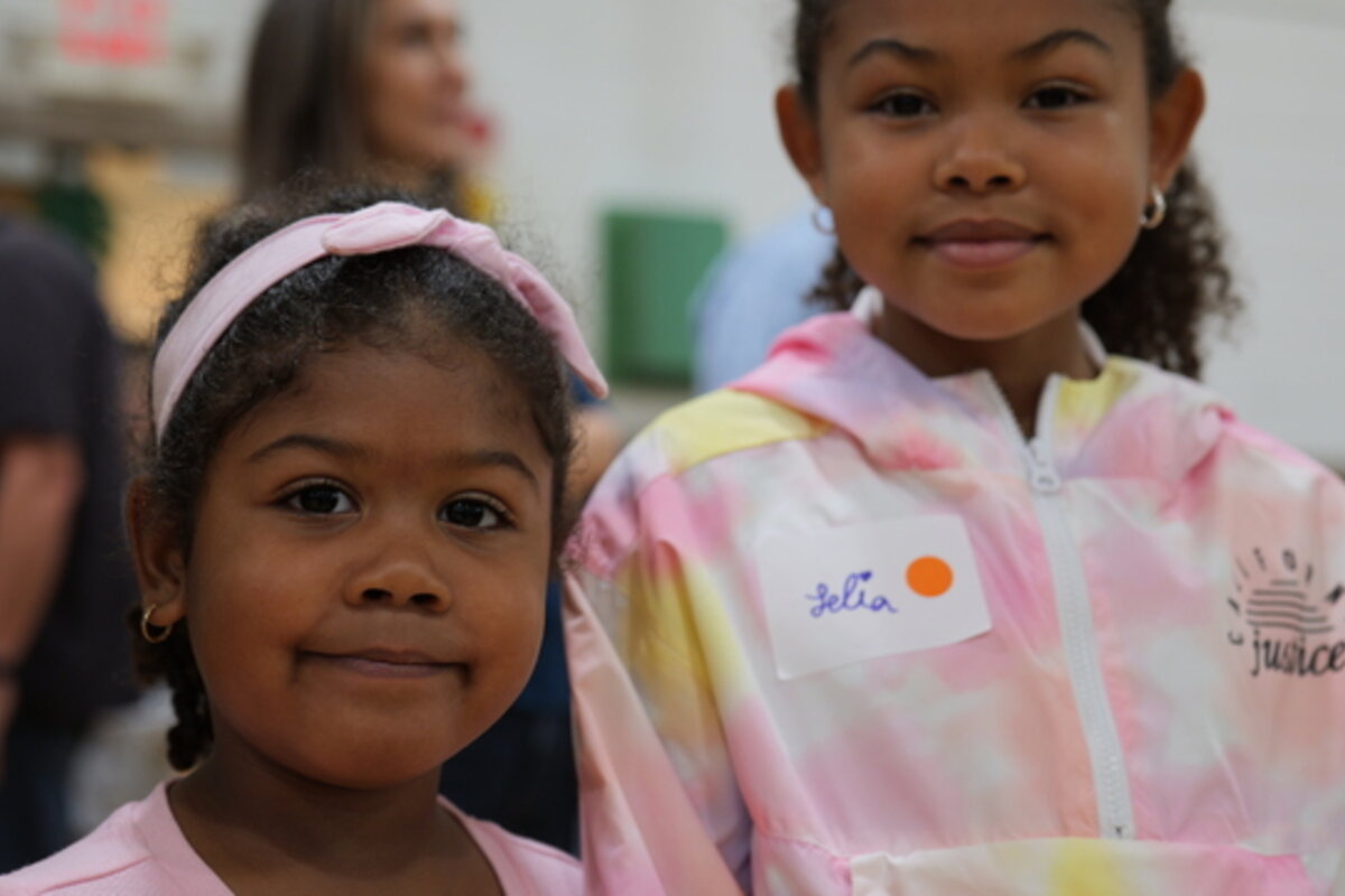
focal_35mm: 50
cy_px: 448
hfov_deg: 39.6
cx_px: 672
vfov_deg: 27.0
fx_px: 1868
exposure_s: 1/80
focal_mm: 50
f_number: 3.2
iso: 800
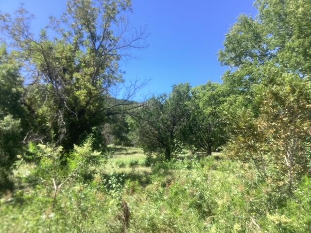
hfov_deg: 58.4
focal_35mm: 31
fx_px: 279
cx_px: 156
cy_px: 116
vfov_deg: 45.4
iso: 25
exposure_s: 1/582
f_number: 2.4
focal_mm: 3.3
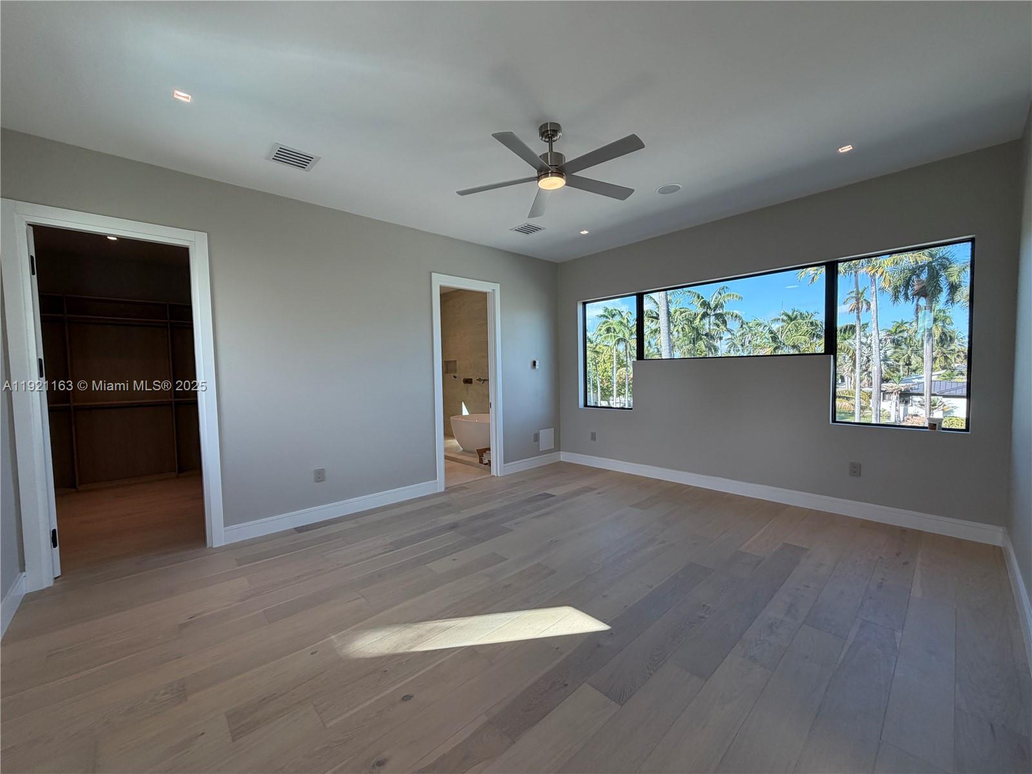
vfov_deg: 85.7
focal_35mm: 14
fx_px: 417
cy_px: 387
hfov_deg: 102.1
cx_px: 516
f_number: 2.2
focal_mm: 2.22
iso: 50
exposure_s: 1/130
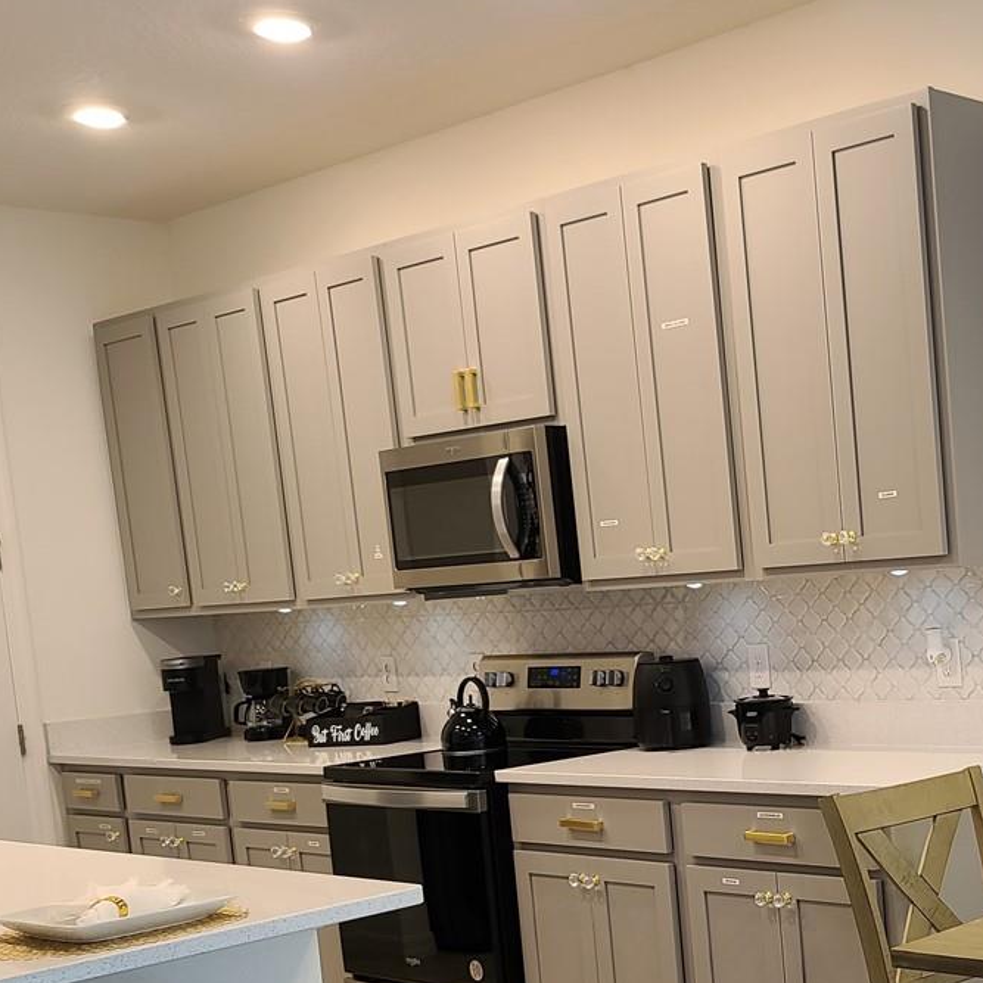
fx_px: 1703
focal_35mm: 53
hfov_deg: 30.0
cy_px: 755
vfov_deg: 31.5
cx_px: 982
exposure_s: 1/60
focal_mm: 7
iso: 125
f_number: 1.8
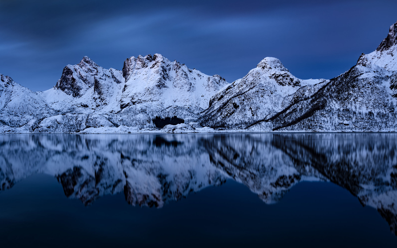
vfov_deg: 33.6
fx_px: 411
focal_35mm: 38
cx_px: 199
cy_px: 132
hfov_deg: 51.5
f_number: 8
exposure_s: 30
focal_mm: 24
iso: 100
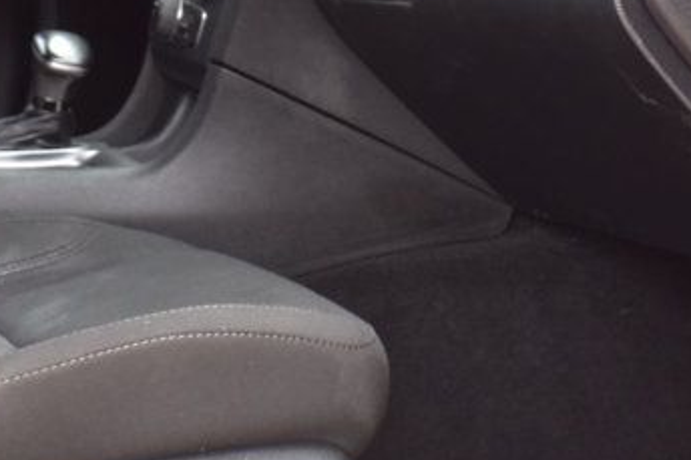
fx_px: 2484
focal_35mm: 129
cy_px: 74
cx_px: 360
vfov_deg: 10.5
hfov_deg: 15.8
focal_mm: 29
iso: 400
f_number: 7.1
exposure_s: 1/30
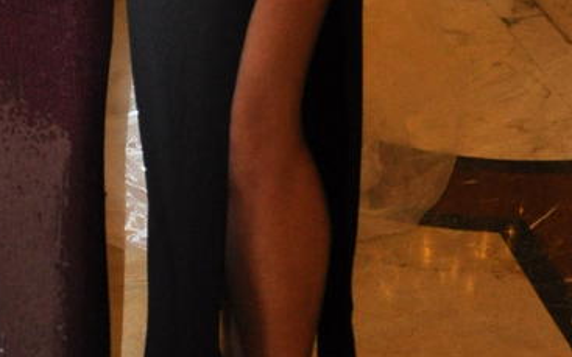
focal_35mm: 120
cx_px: 330
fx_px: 1870
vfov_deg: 9.6
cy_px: -525
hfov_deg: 17.4
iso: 800
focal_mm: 18
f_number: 3.5
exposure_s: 1/60
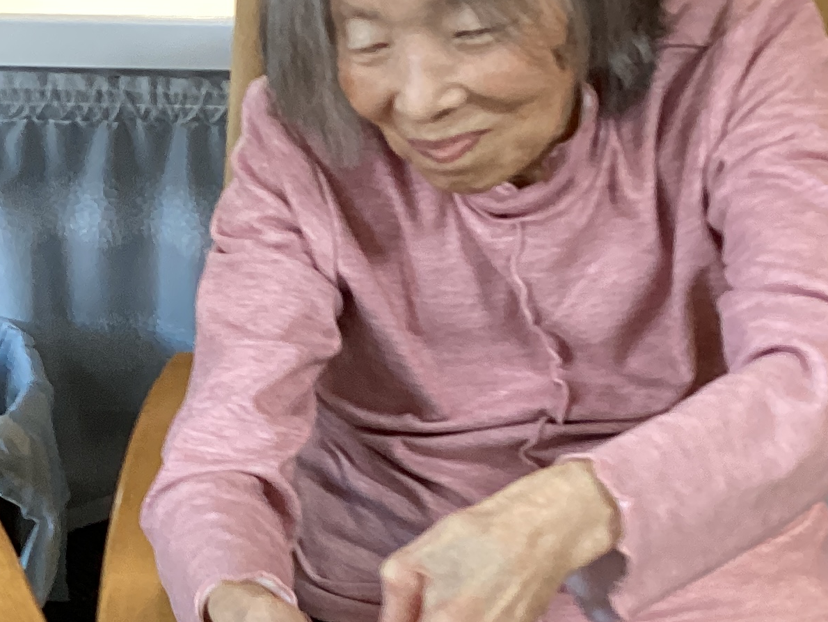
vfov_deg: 17.1
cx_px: 47
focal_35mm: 85
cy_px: 558
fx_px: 2034
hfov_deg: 22.3
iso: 125
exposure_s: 1/50
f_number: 2.4
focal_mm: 3.3
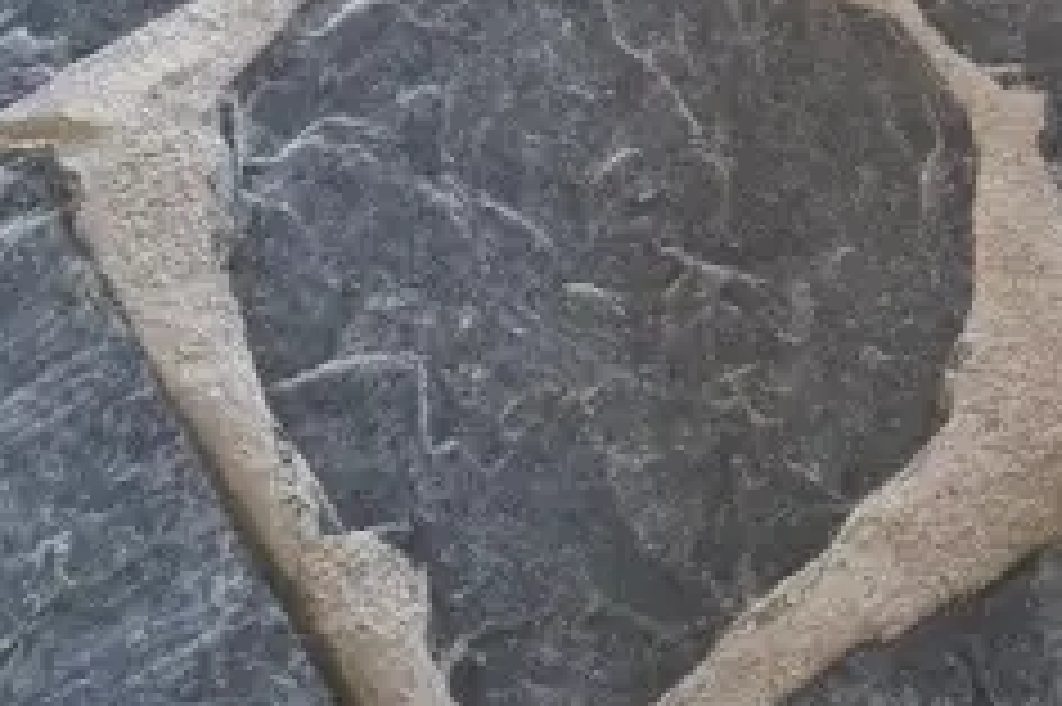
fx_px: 1621
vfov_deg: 24.3
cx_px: 810
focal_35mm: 55
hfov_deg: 35.4
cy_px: 184
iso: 1250
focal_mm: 5.4
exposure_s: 1/25
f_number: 1.8
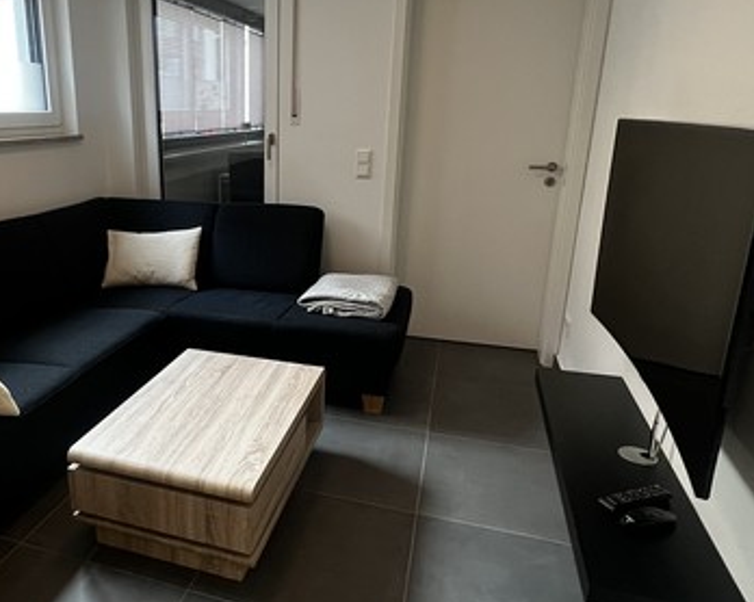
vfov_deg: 54.9
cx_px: 226
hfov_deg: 63.6
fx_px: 580
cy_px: 293
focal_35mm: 26
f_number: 1.8
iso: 250
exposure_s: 1/100
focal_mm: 1.57
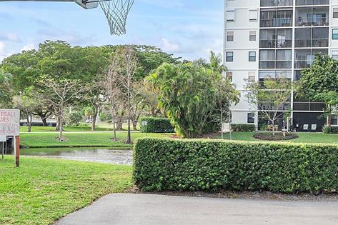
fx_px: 610
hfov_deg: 30.2
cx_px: 271
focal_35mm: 65
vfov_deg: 20.9
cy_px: 122
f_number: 8
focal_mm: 20
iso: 200
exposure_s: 1/125
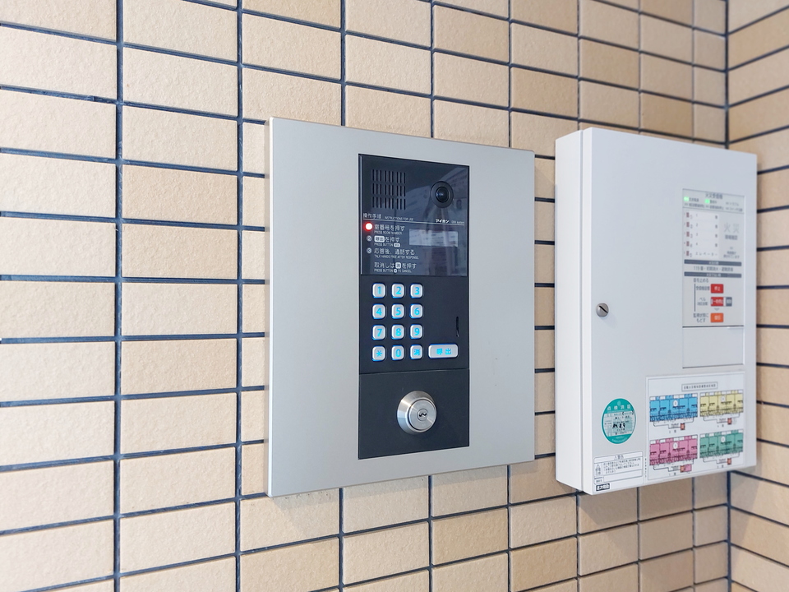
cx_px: 394
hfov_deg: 71.6
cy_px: 296
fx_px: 547
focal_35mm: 24
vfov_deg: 56.8
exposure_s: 1/24
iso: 250
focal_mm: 5.23
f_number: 1.8
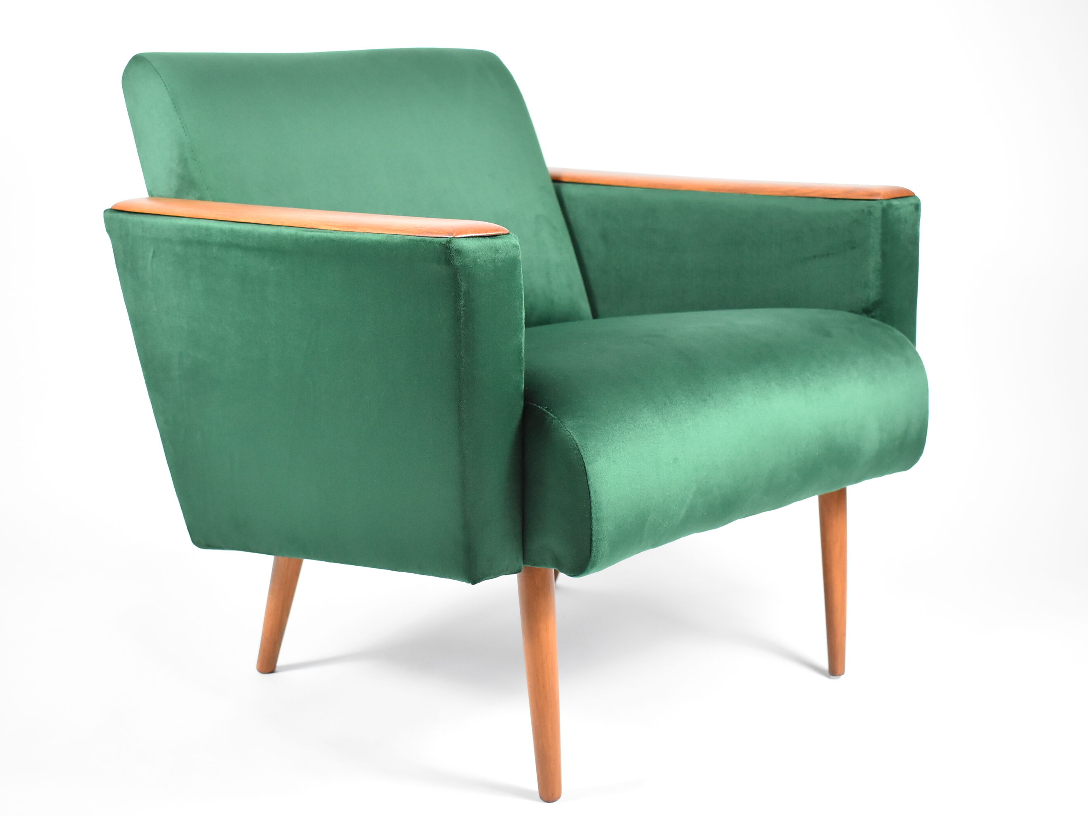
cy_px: 409
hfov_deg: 38.9
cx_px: 518
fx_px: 1540
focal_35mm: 49
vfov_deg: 29.7
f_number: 4.2
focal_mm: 30
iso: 2200
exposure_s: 1/125
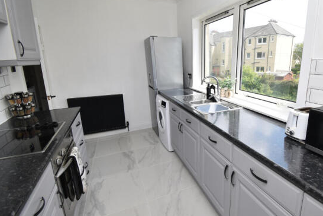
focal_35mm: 18
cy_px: 97
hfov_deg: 89.1
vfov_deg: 67.2
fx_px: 161
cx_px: 191
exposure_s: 1/250
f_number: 6.3
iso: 200
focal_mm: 10
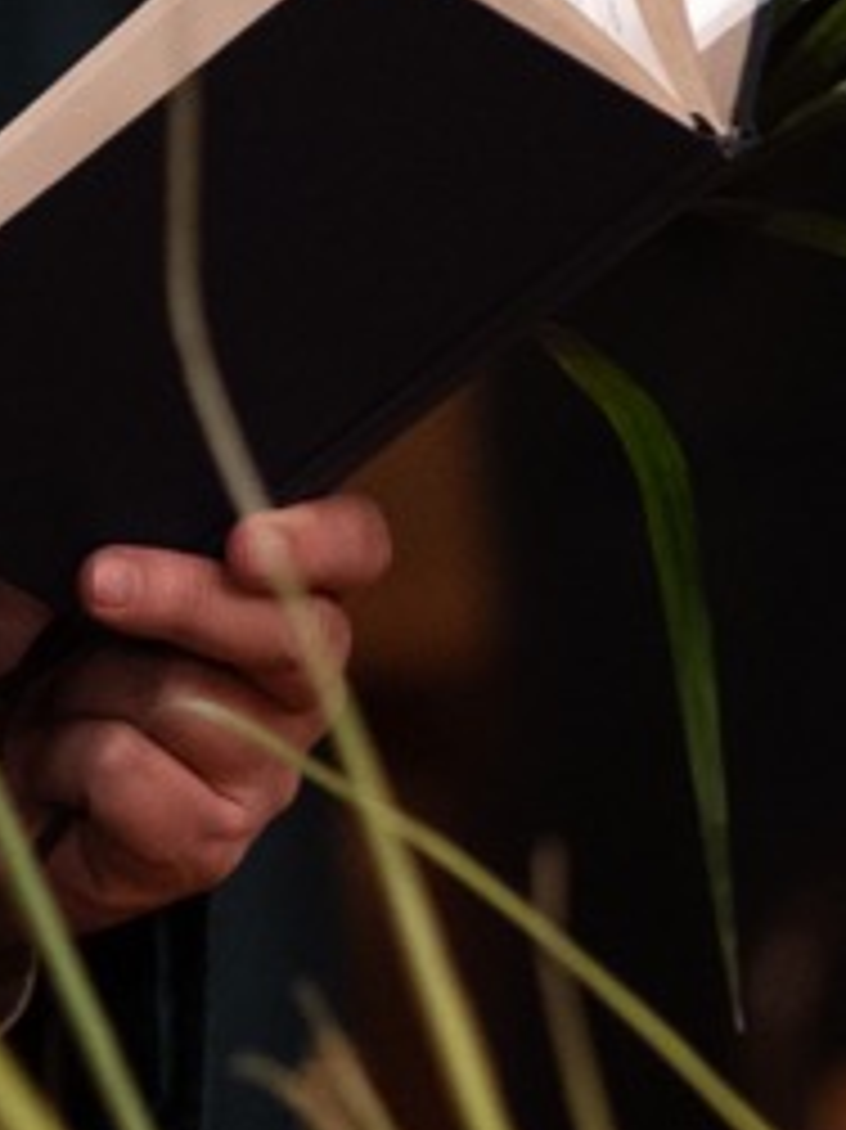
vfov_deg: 3.2
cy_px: 225
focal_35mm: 625
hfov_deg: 2.4
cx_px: -594
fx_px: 20384
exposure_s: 1/100
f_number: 1.8
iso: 1250
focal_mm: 85
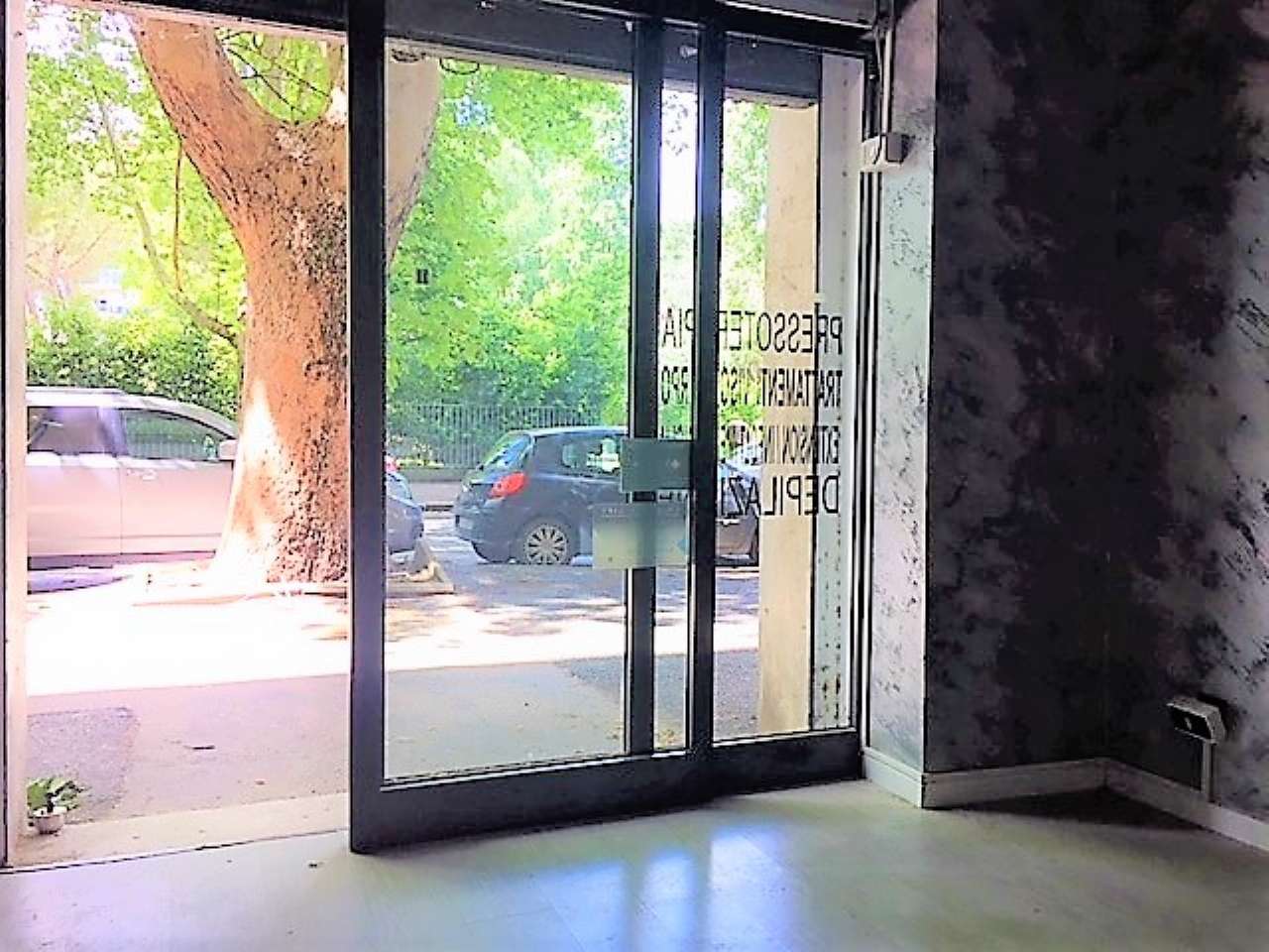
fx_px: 1063
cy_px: 476
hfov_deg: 61.7
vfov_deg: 48.2
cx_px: 634
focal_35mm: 29
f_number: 2.2
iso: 32
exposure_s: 1/100
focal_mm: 4.15
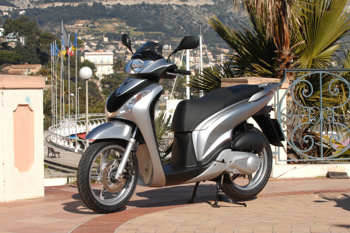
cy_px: 116
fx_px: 1019
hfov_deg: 19.5
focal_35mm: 105
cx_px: 175
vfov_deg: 13.0
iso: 400
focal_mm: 70
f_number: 18
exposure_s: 1/250
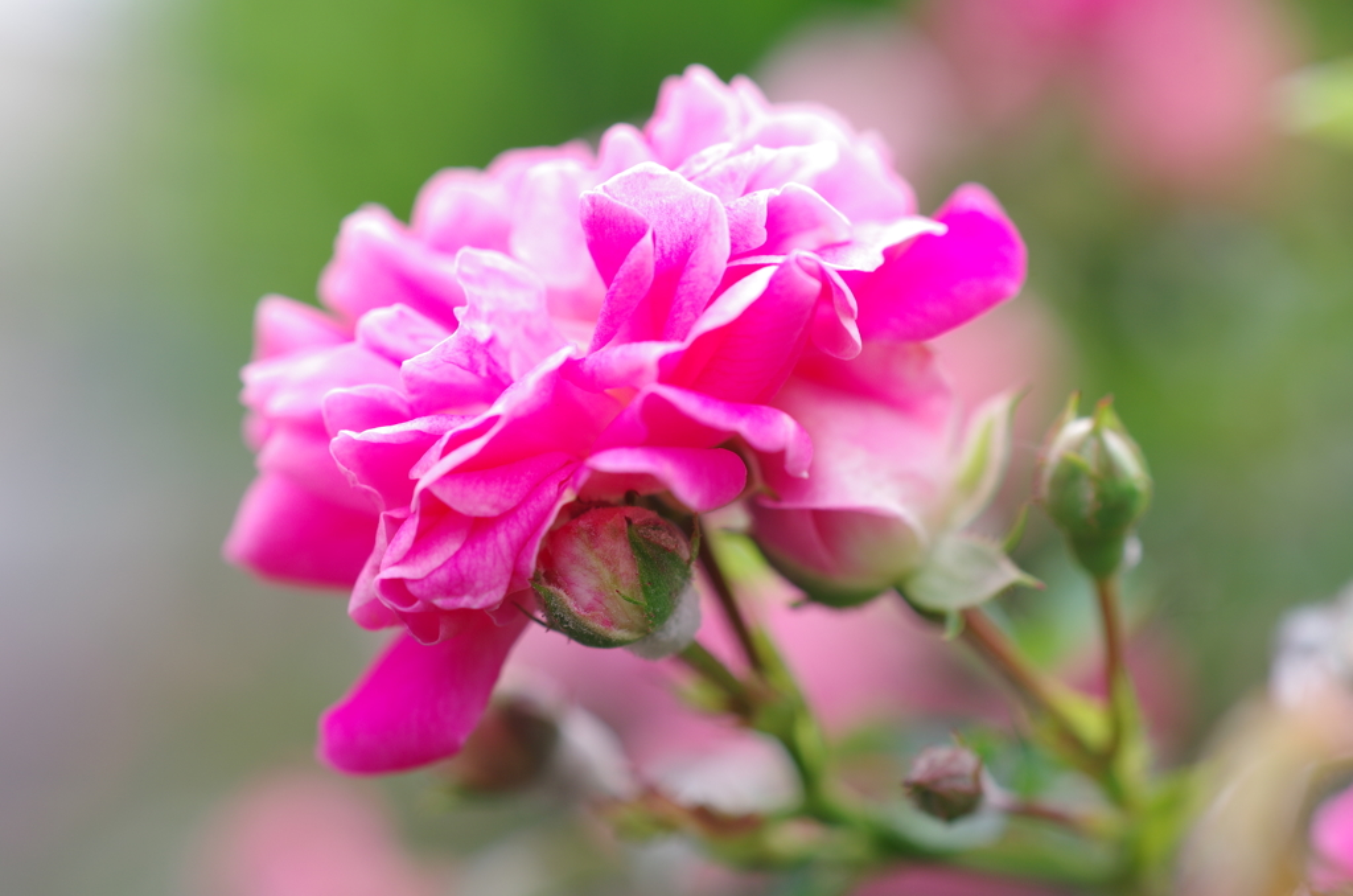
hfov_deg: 27.0
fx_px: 2813
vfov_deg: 18.1
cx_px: 676
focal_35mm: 75
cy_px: 448
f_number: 4.5
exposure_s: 1/500
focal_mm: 50
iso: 100
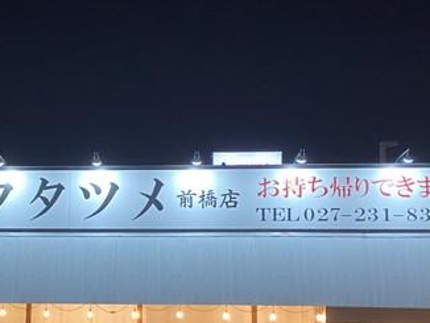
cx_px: 108
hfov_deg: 36.6
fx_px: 634
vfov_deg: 27.5
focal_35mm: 51
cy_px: 293
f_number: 1.8
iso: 160
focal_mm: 4.25
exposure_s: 1/50
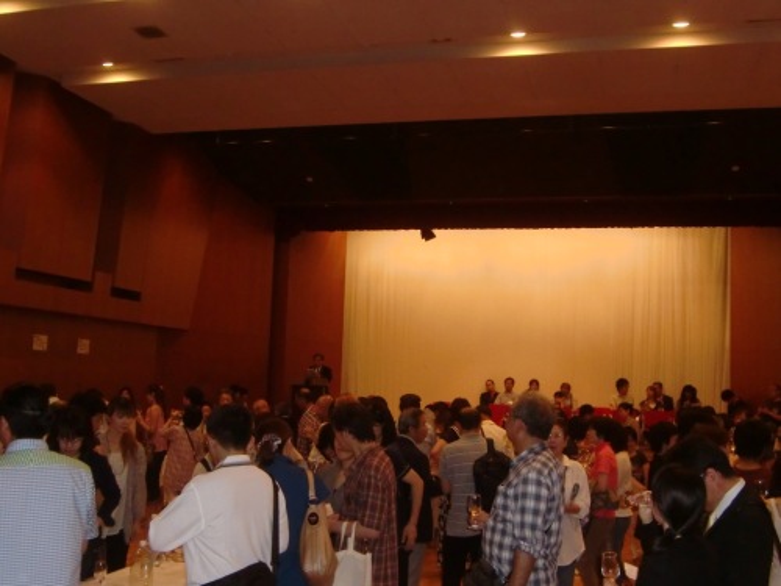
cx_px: 390
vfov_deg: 36.8
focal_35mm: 39
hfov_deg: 47.9
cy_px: 293
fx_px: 880
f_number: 3
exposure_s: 1/60
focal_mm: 6.9
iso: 400
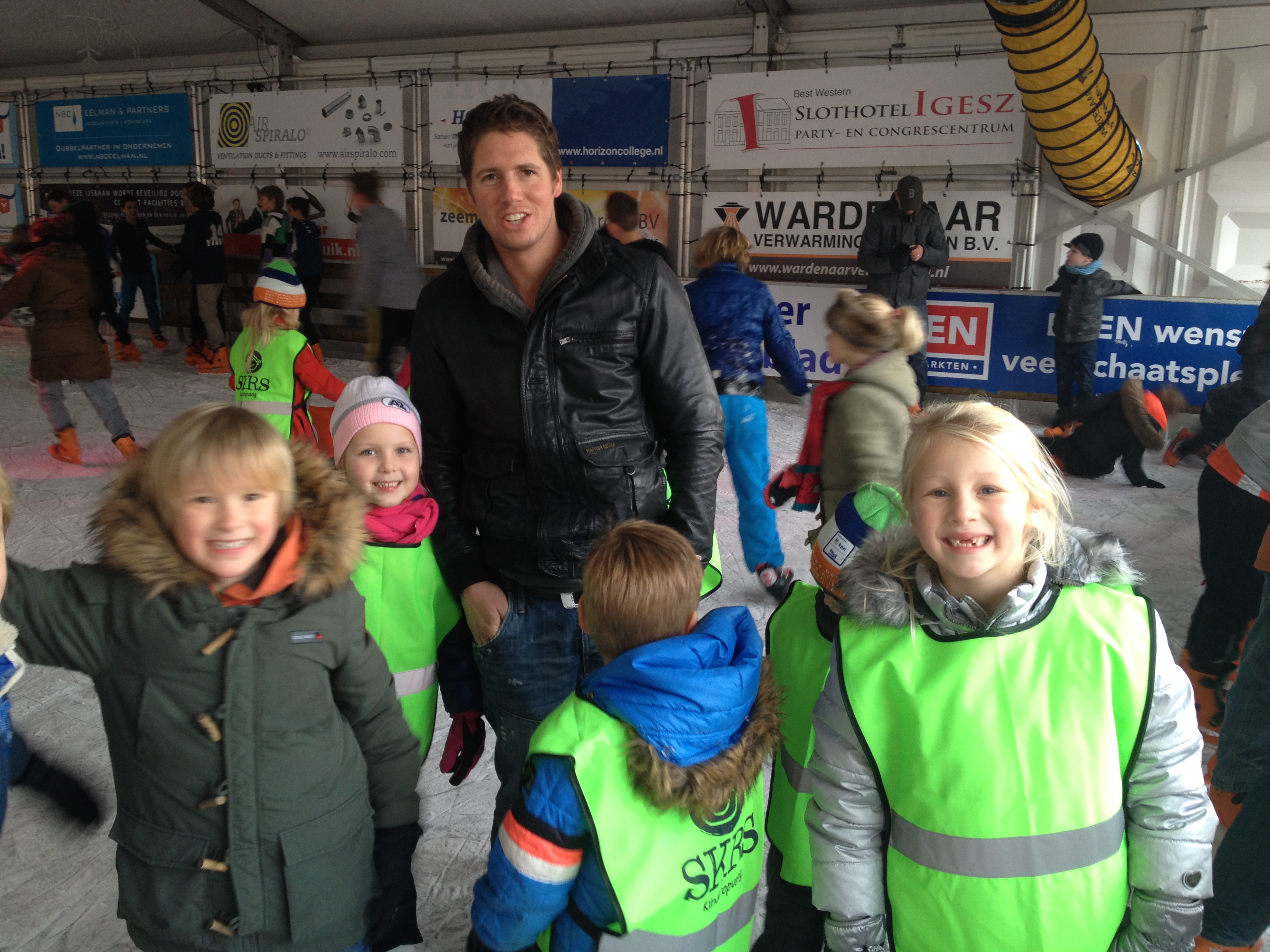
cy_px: 476
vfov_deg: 40.7
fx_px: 1284
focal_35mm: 35
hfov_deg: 52.6
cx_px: 635
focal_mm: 4.28
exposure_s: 1/24
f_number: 2.4
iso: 64
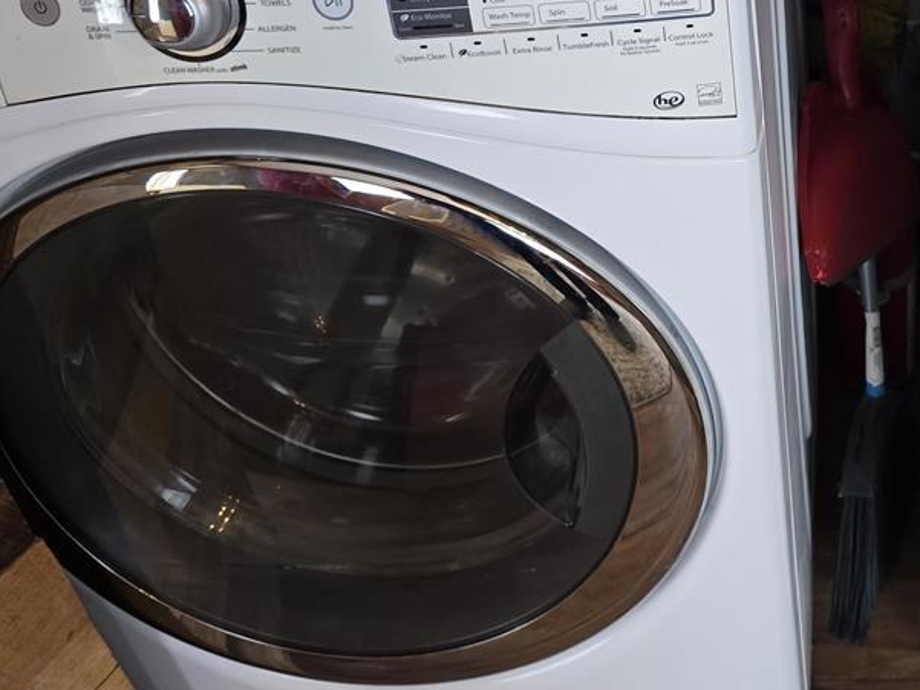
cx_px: 856
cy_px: 167
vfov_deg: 29.2
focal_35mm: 49
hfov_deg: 36.1
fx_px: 1303
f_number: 1.7
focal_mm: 6.3
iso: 400
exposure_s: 1/120
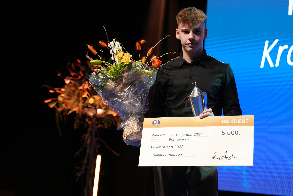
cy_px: 98
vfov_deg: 15.5
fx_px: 717
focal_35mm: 88
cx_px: 146
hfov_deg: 23.1
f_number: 4
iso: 1000
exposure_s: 1/160
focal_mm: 88
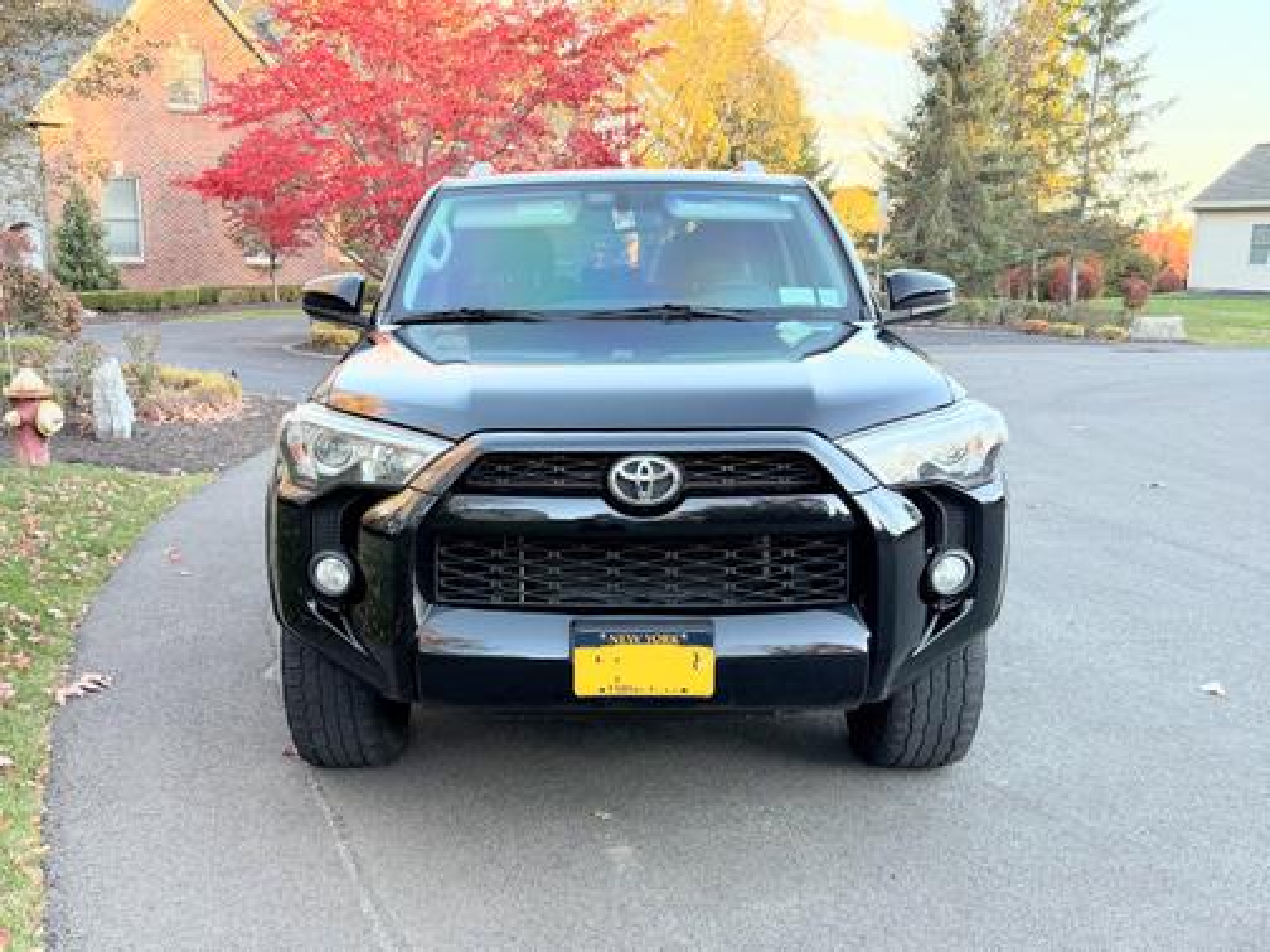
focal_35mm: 24
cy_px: 476
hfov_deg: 71.6
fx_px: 881
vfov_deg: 56.8
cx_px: 635
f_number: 1.78
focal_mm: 6.76
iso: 80
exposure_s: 1/179
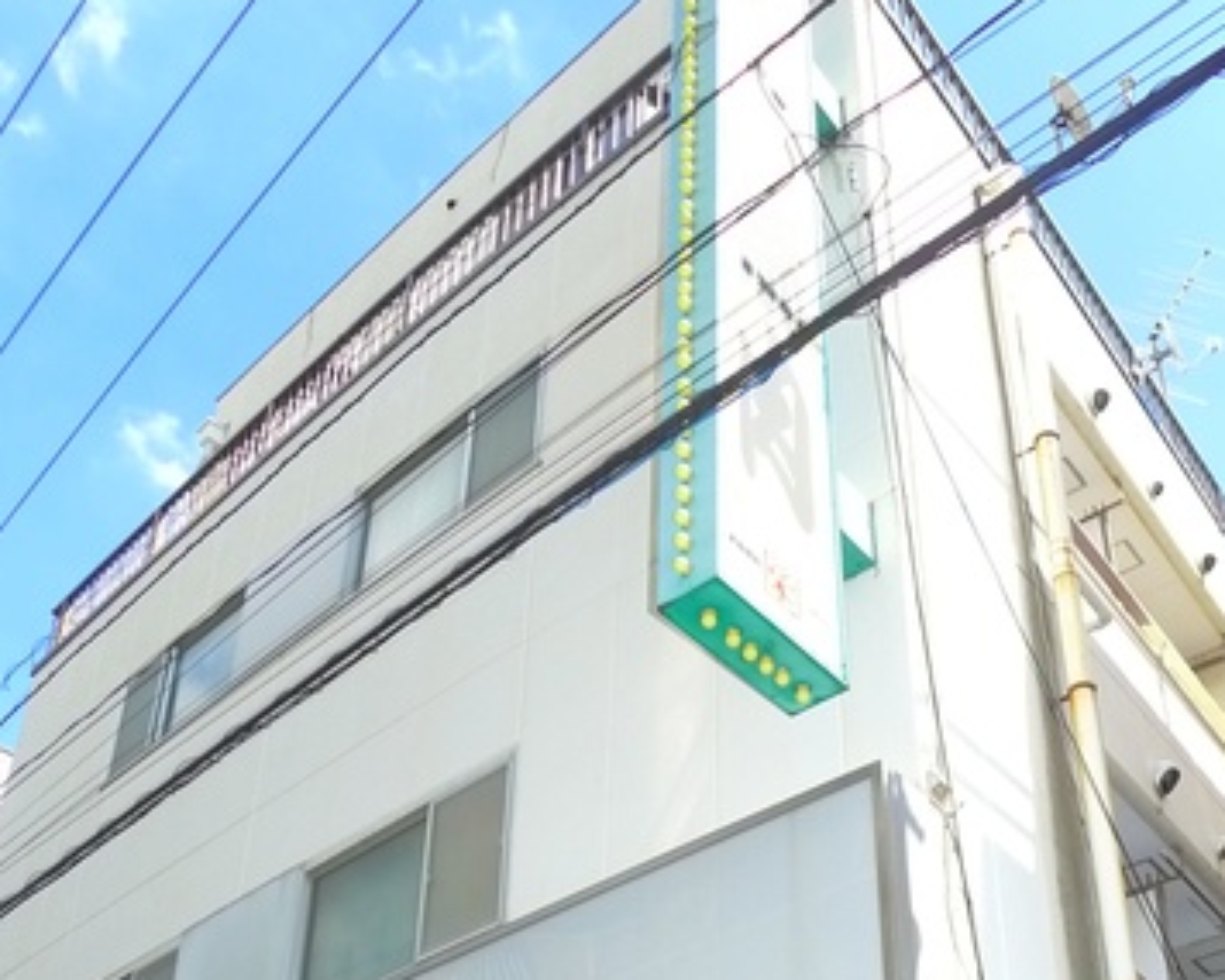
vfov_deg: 29.9
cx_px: 714
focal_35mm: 46
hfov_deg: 40.2
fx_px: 1668
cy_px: 1042
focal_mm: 5.1
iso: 400
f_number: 3.2
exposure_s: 1/500
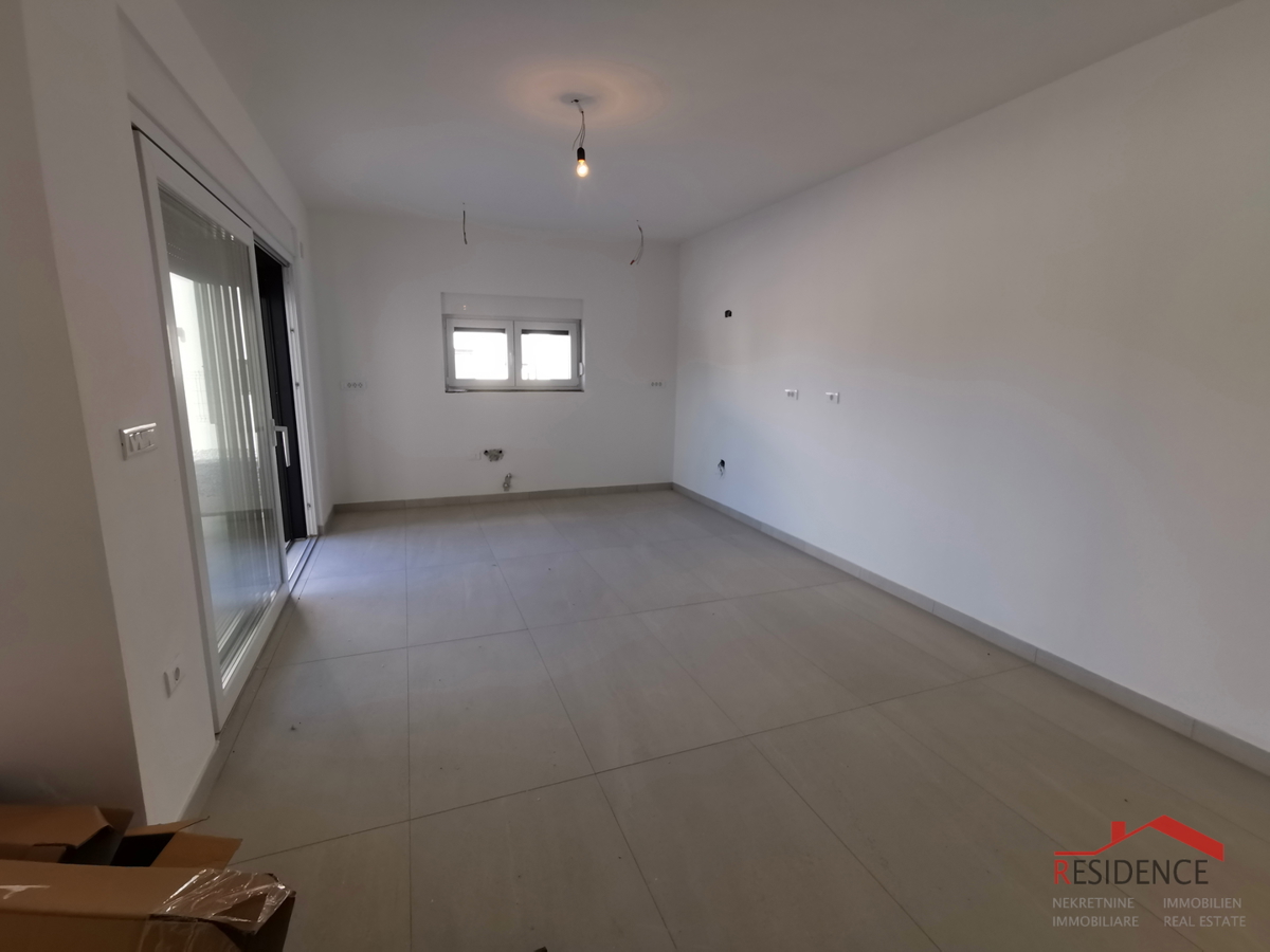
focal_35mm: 16
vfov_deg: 78.1
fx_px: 587
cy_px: 476
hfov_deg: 94.5
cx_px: 635
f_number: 2.2
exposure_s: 1/120
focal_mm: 2.35
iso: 64
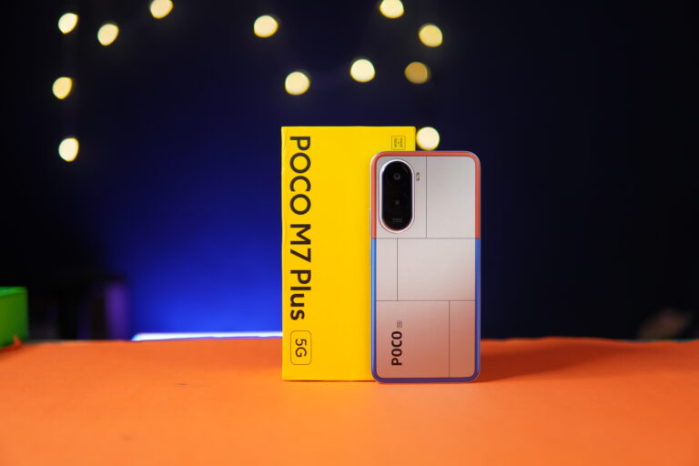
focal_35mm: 45
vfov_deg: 29.9
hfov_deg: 43.6
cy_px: 233
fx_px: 874
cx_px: 350
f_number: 1.4
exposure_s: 1/125
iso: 100
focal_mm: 30
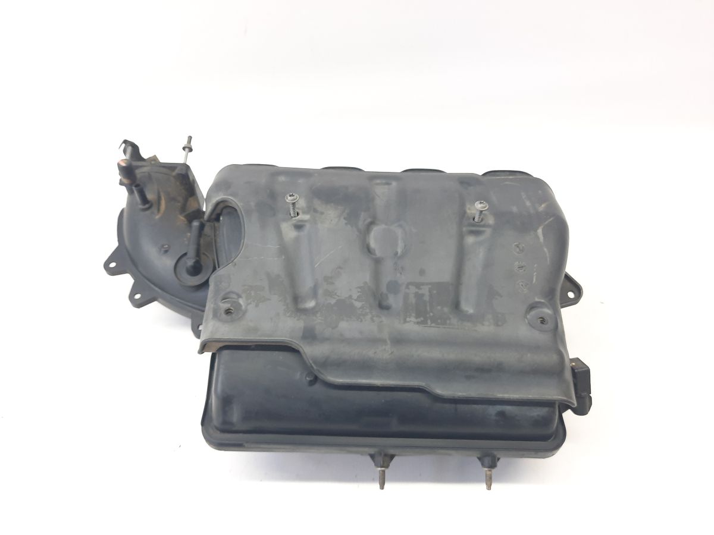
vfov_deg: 54.9
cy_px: 268
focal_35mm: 25
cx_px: 357
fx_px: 516
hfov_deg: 69.4
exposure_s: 1/50
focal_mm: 4.6
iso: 160
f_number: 2
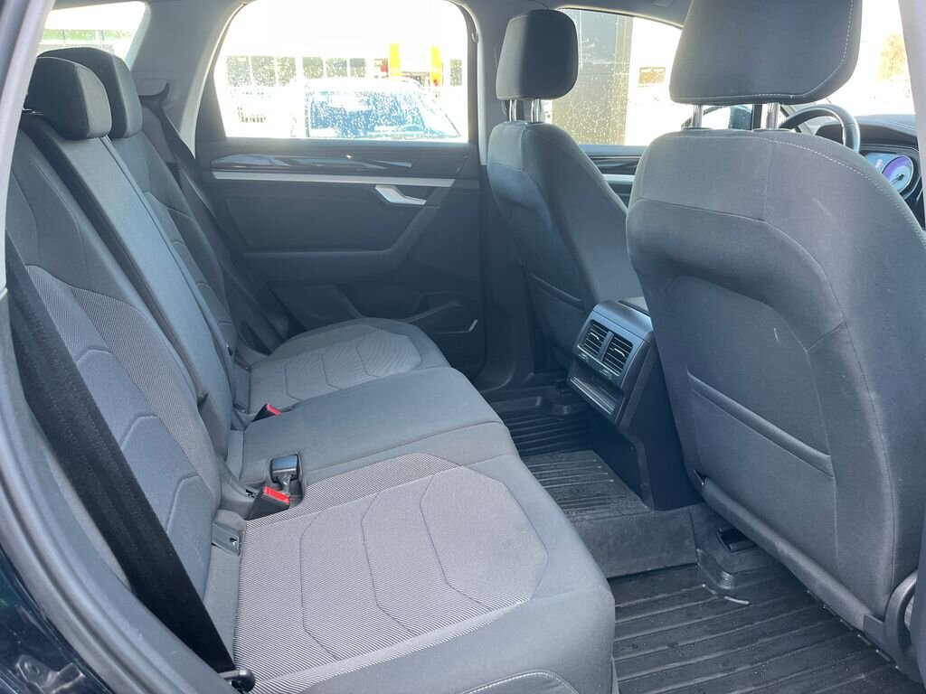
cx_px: 463
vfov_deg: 53.1
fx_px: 696
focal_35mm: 26
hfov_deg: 67.3
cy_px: 347
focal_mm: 5.1
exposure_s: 1/121
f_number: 1.6
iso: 125
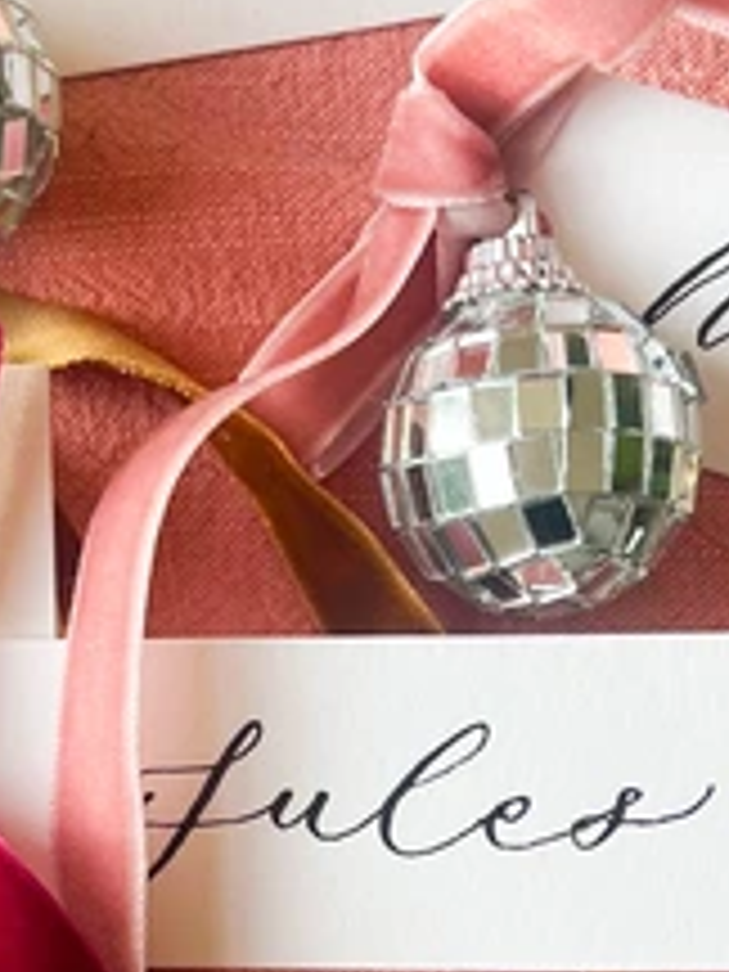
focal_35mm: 106
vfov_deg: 18.3
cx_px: 238
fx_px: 2976
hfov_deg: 13.9
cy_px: 837
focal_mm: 5.7
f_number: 1.5
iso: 50
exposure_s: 1/370
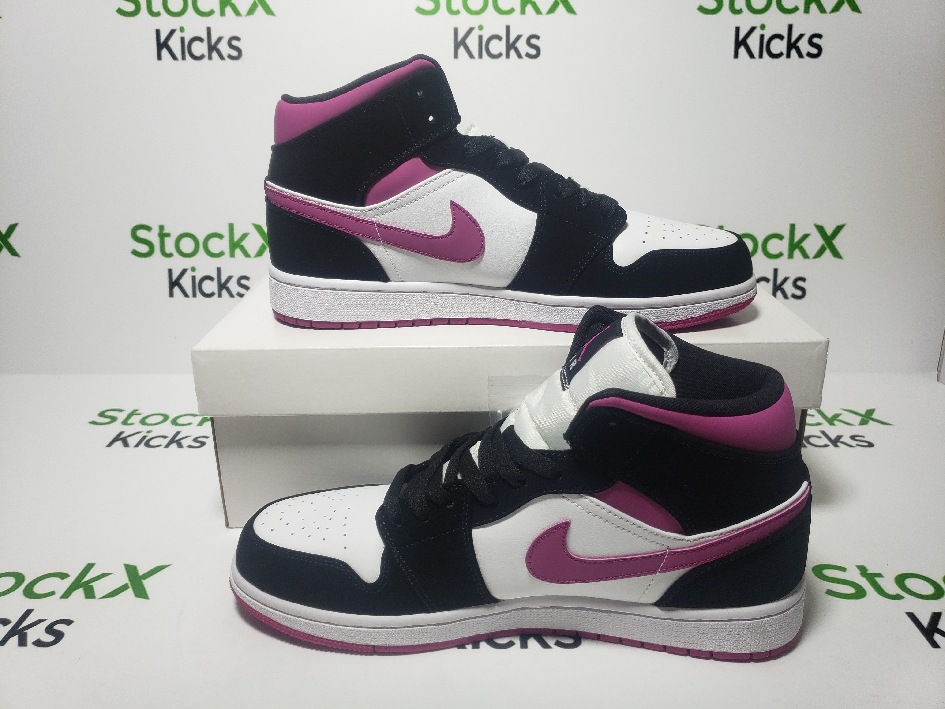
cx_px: 472
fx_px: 710
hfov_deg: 67.3
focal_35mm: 26
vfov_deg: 53.1
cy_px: 354
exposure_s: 1/430
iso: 50
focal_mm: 4.3
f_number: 2.4
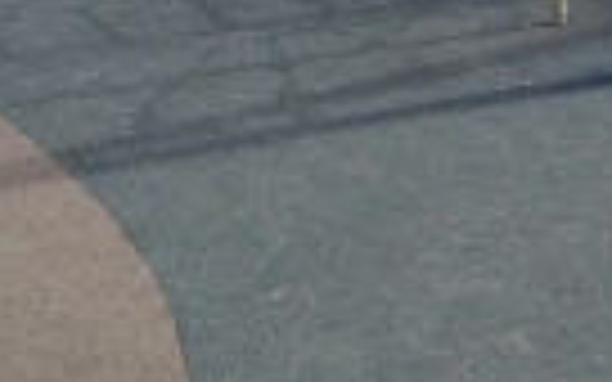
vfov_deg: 10.1
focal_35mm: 117
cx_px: 963
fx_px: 1951
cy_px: -463
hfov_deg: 16.1
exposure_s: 1/937
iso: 50
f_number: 1.8
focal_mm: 5.59
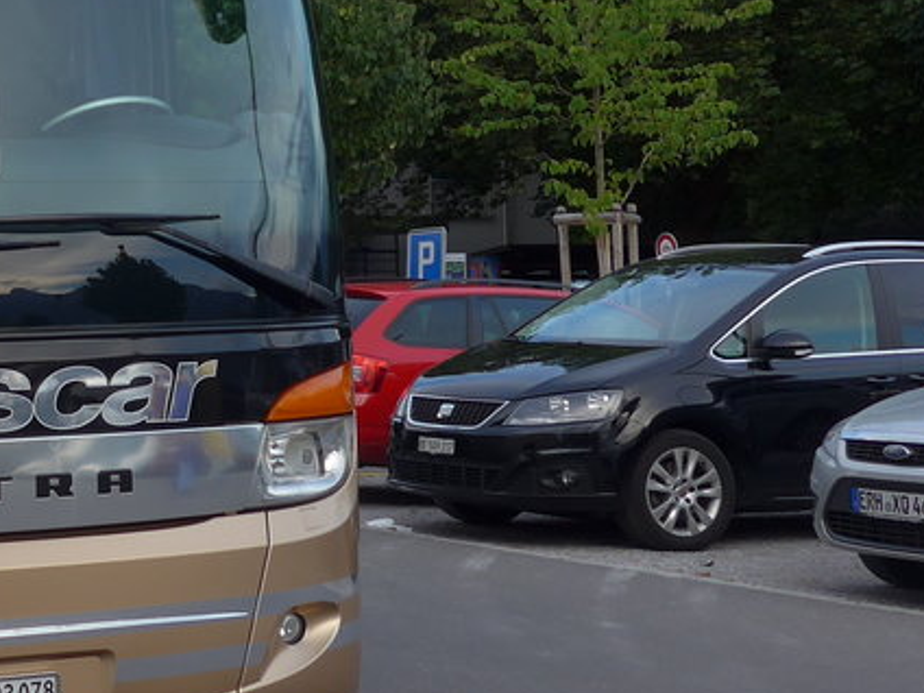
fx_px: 2189
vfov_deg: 17.8
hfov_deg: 21.5
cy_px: 100
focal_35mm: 82
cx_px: -283
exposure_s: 1/200
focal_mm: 6
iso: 80
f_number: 2.8
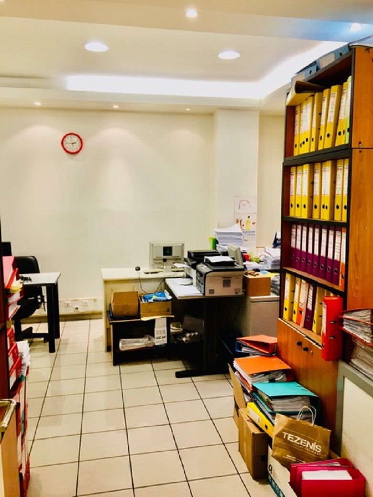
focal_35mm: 29
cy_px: 248
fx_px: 417
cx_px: 186
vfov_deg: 61.7
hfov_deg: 48.2
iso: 64
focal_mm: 4.15
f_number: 2.2
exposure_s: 1/33
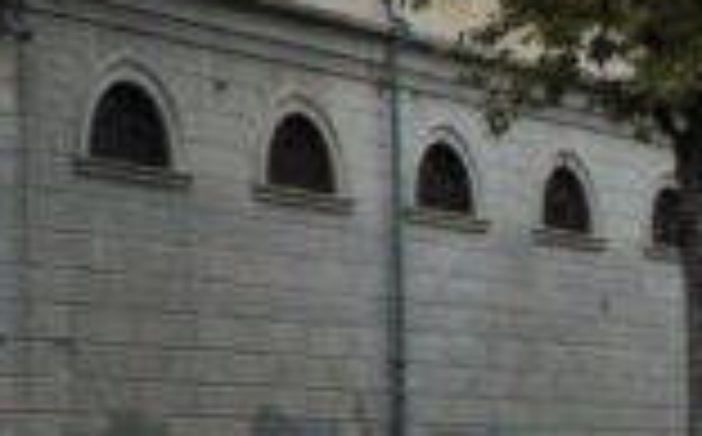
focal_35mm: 167
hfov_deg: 11.7
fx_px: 3190
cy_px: 214
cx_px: -495
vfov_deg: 7.8
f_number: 3
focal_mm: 6.3
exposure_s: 1/30
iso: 125
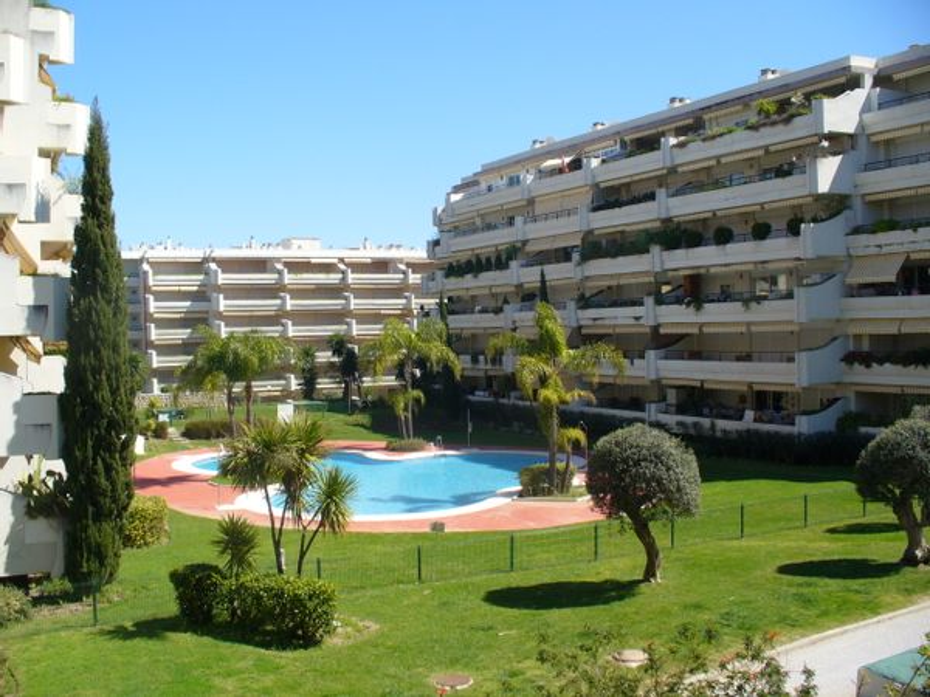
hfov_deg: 50.1
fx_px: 994
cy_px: 348
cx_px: 465
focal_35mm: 37
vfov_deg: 38.7
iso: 80
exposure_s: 1/250
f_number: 5.6
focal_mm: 6.1
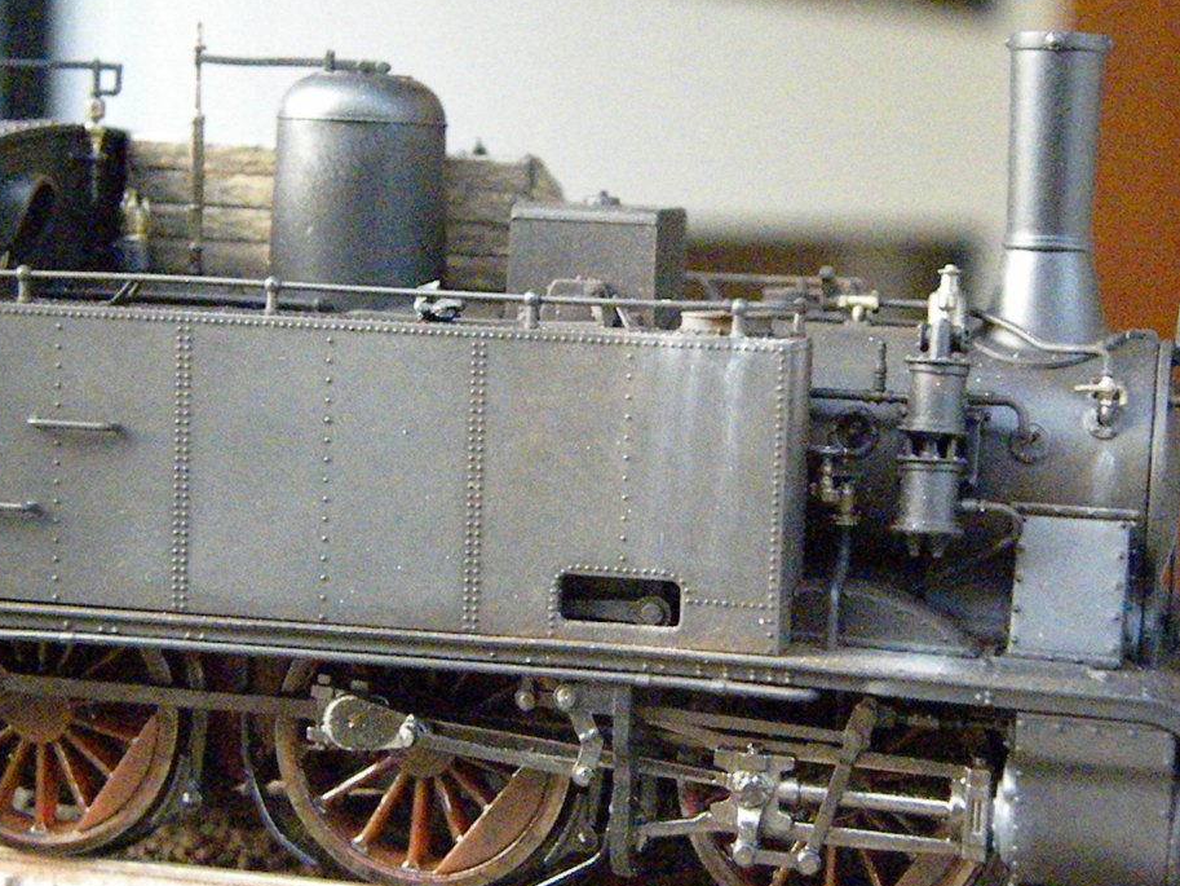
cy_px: 469
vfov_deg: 19.1
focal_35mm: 77
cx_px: 648
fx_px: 2625
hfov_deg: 25.3
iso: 6400
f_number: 3.5
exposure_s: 1/184
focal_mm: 11.8
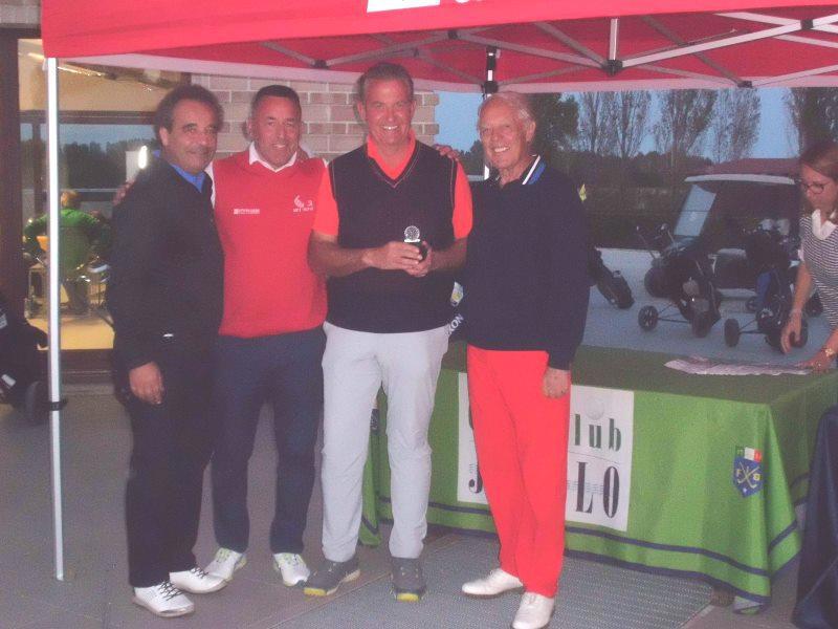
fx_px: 1210
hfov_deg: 38.2
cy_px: 314
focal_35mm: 50
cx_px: 419
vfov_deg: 29.1
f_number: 4.5
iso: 400
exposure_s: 1/60
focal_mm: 9
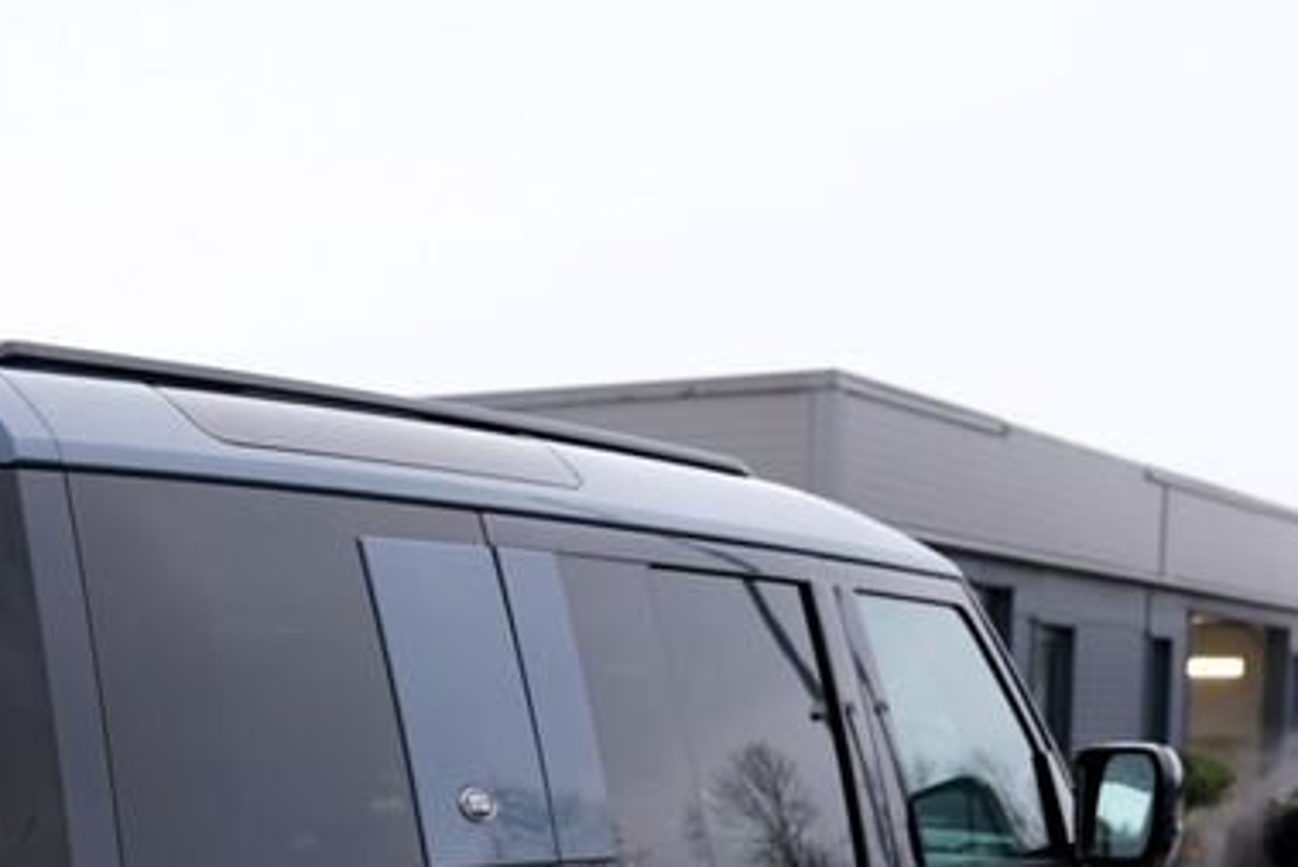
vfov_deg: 15.9
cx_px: 113
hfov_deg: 24.3
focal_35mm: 81
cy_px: 1163
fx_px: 2921
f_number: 4.5
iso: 100
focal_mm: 30
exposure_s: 1/80
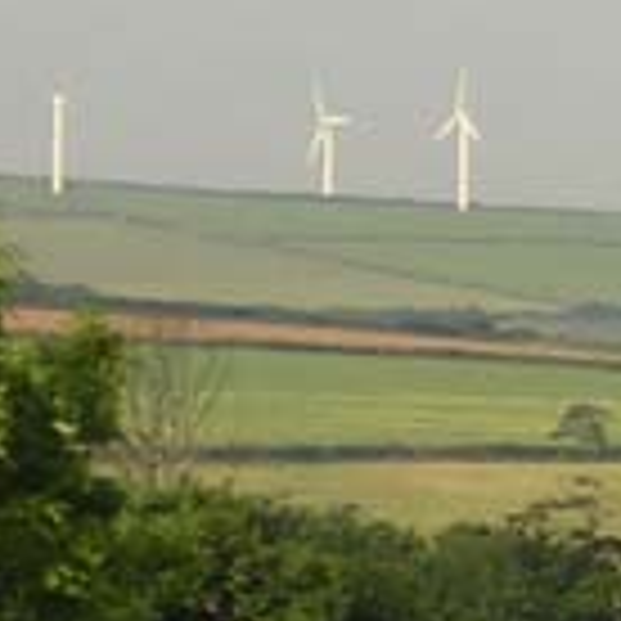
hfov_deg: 3.2
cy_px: -94
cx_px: 414
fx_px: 11204
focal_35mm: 552
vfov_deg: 3.2
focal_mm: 14.1
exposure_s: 1/435
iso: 100
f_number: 4.7
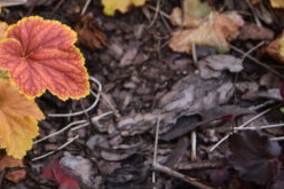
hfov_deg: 11.4
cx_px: -87
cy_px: -13
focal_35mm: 175
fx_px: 1380
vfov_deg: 7.8
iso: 200
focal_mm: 62
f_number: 4
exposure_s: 1/250
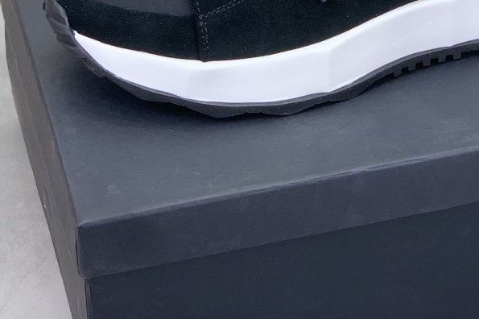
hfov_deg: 15.6
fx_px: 1742
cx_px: 340
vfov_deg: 10.3
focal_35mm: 131
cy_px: -27
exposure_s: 1/100
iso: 25
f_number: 2.4
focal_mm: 6
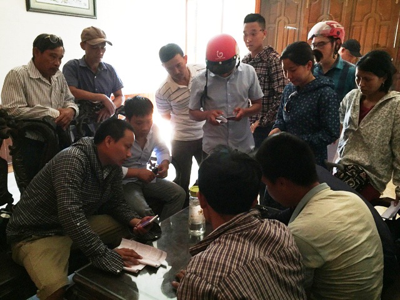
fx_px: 335
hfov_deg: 61.7
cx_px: 200
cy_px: 150
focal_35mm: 29
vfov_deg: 48.2
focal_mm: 4.15
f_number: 2.2
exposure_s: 1/25
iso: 250
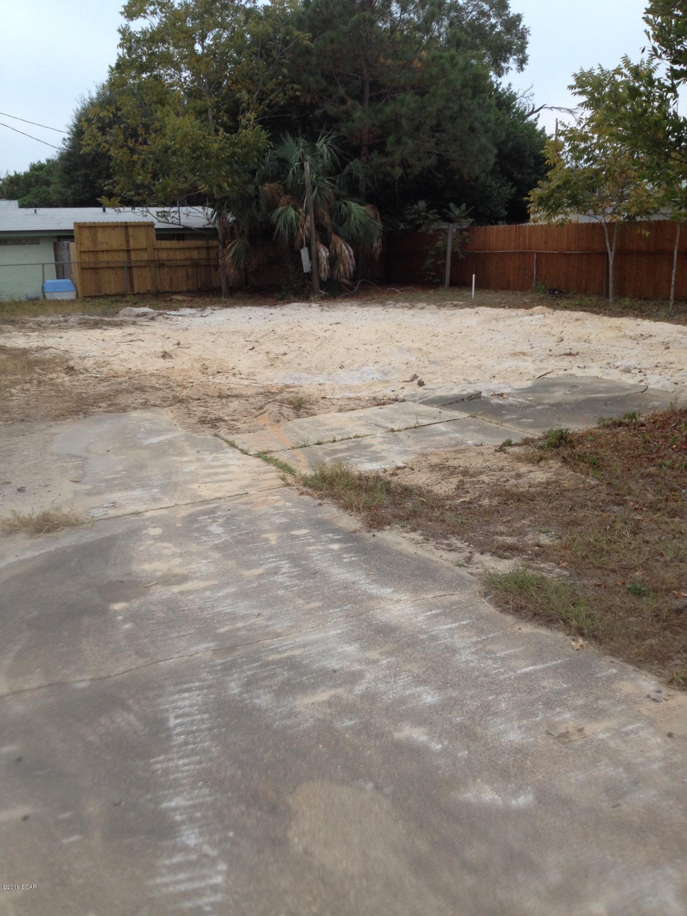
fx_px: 926
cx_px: 344
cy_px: 458
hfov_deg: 40.7
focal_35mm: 35
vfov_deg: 52.6
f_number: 2.4
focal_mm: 4.28
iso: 80
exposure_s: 1/120
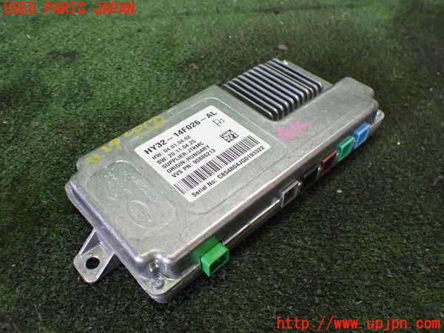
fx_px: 385
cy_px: 166
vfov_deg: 46.8
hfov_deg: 60.0
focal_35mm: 30
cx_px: 222
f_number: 2.3
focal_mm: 5.4
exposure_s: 1/100
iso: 800
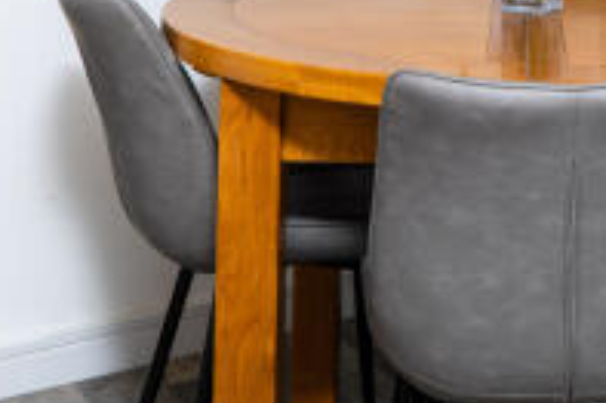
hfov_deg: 25.3
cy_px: -152
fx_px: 1312
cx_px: 526
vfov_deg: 16.3
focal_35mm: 78
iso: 400
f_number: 6.4
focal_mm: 10
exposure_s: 1/160
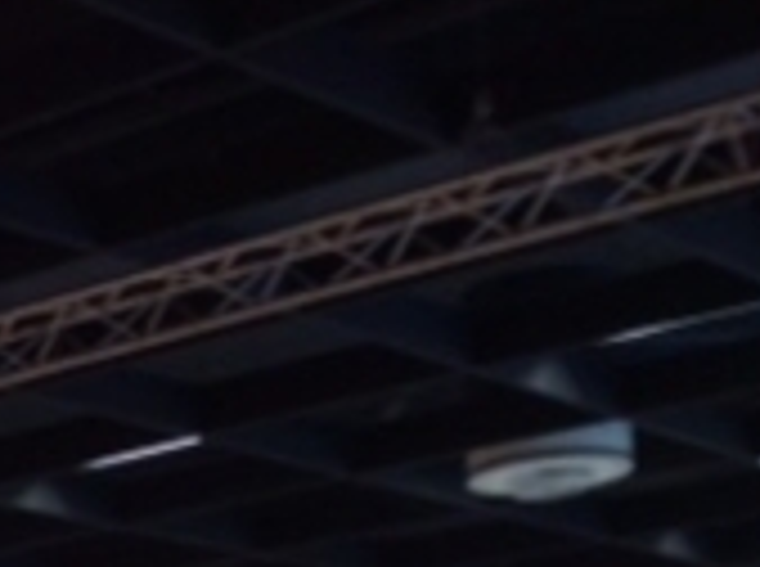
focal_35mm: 128
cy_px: 1058
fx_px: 2804
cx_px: -686
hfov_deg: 13.5
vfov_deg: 10.7
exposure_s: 1/25
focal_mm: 3.3
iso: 50
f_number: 2.4
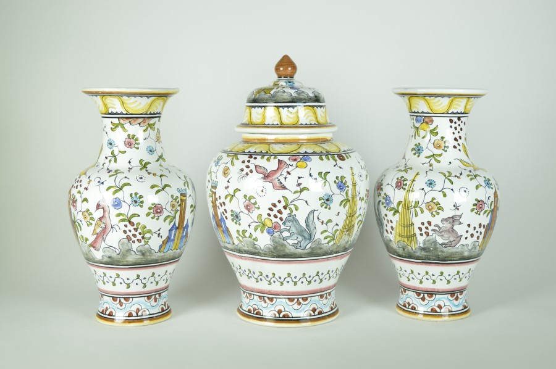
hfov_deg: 38.9
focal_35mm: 51
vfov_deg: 26.4
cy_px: 184
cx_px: 278
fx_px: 787
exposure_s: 1/125
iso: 100
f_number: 6.3
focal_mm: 34
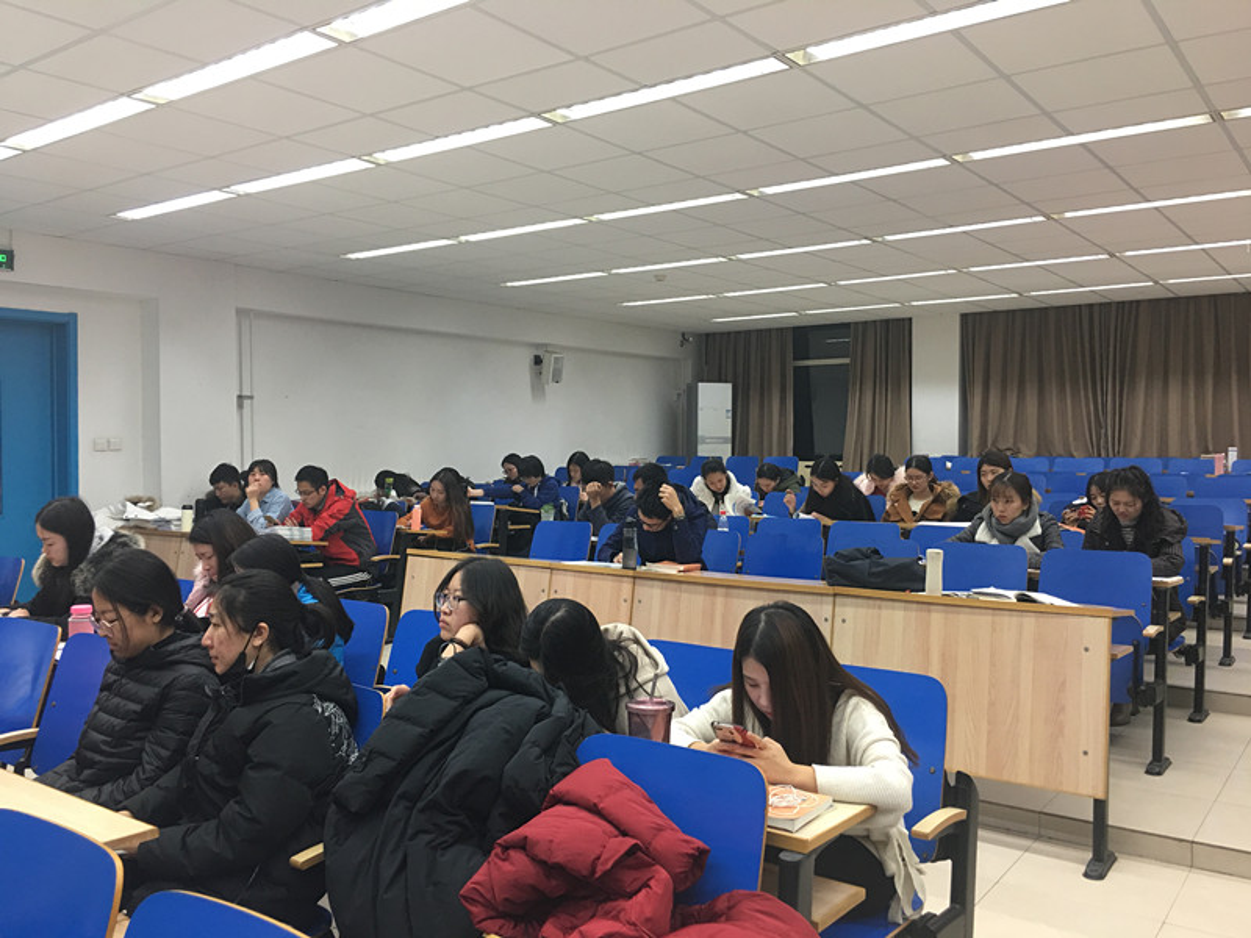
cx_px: 626
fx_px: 1048
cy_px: 469
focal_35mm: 29
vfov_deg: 48.2
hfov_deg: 61.7
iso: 50
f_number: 2.2
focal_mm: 4.15
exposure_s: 1/17
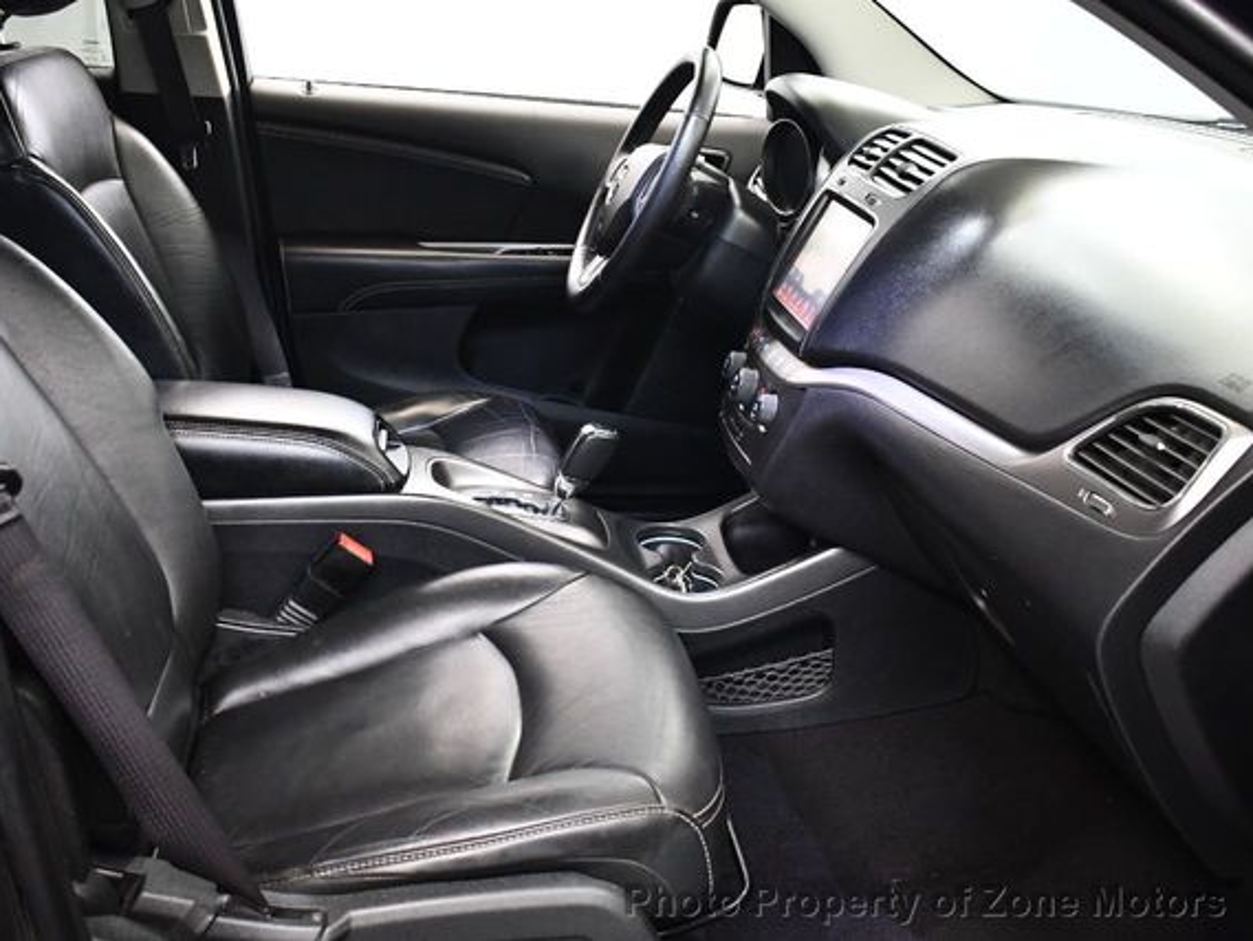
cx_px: 592
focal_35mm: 39
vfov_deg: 36.8
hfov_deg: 47.8
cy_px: 470
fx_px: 1412
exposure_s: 1/80
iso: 3200
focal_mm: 18
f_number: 3.5
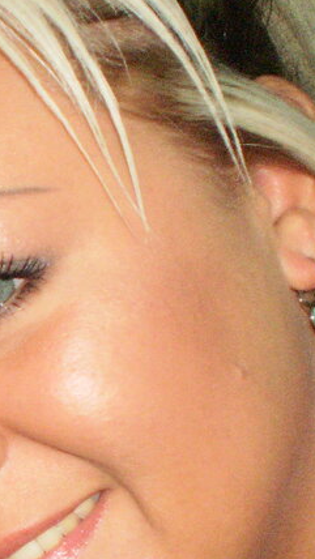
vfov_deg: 19.3
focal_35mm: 110
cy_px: 428
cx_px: -267
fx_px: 1632
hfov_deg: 10.3
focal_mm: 6.3
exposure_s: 1/250
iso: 400
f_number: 3.1
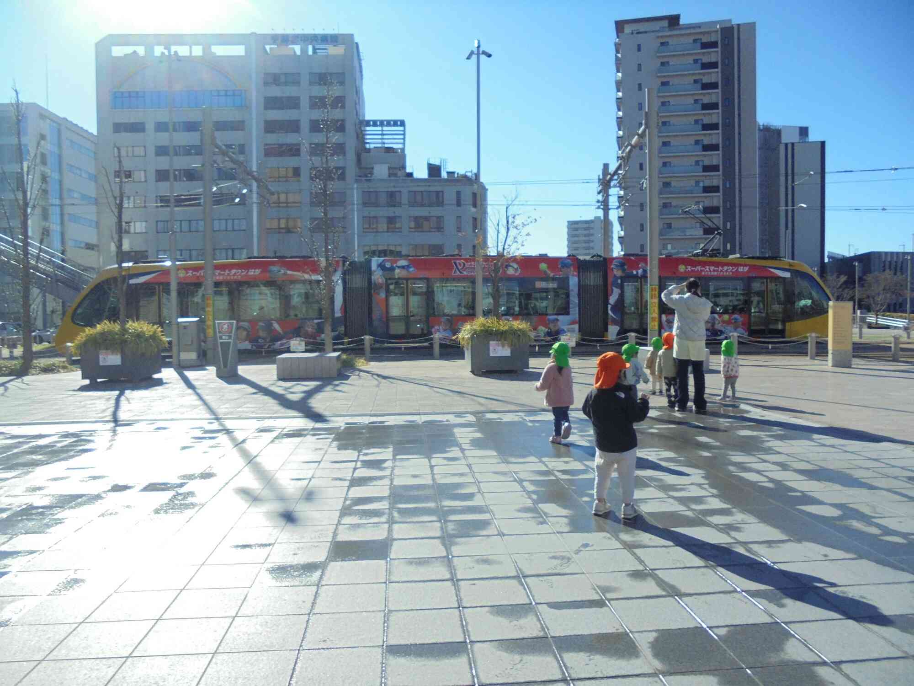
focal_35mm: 26
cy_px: 343
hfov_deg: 67.3
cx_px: 457
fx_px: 687
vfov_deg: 53.1
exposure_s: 1/200
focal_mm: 4.6
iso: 200
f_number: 11.5
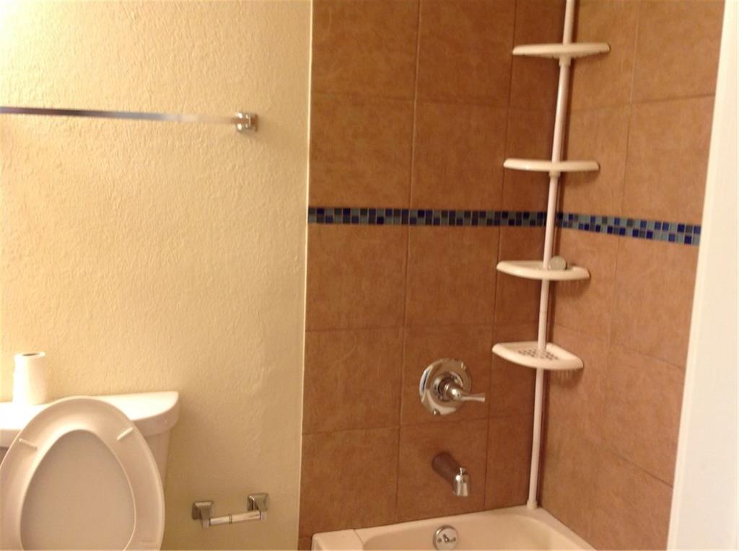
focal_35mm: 35
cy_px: 276
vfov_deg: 40.6
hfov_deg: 52.7
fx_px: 746
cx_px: 370
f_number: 2.4
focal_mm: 4.28
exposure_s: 1/15
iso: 100
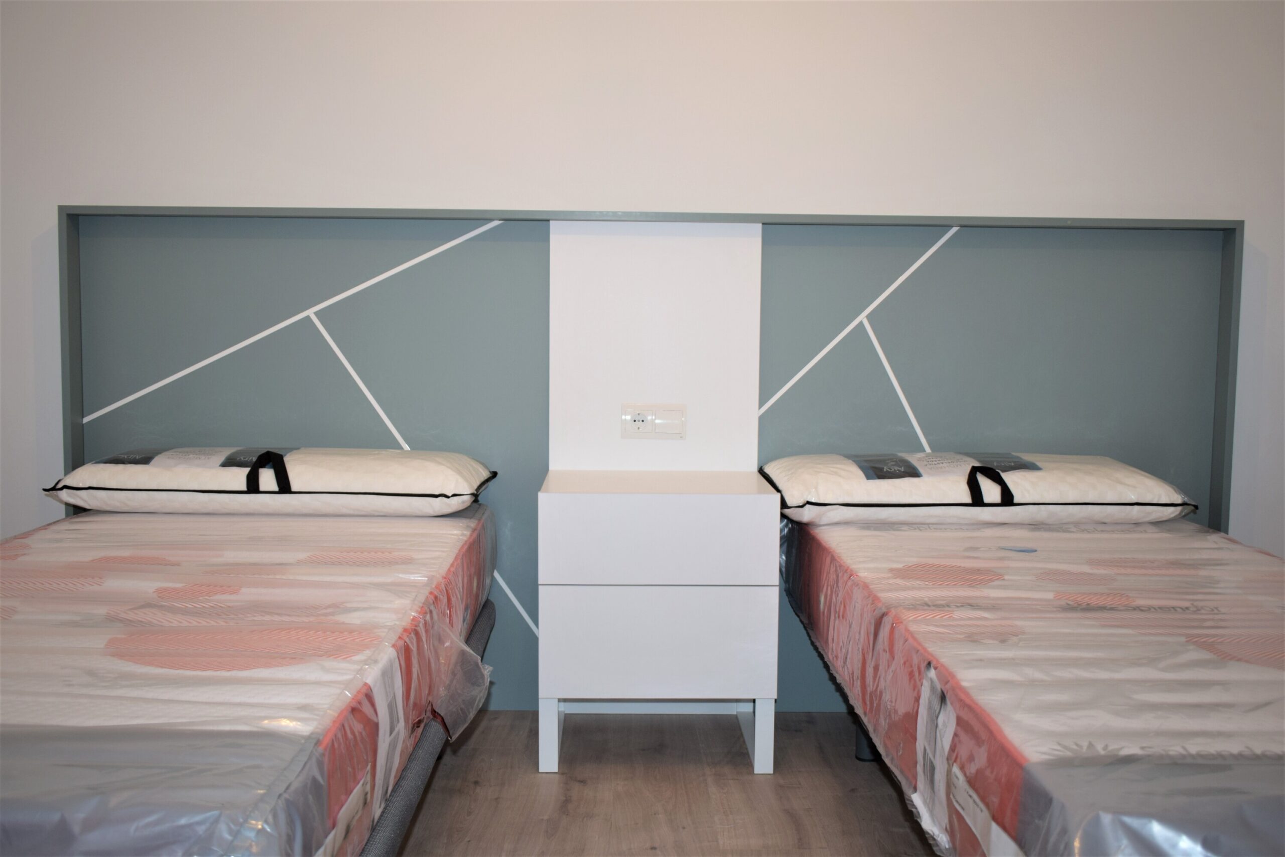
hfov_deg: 55.1
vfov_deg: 38.4
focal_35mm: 34
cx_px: 642
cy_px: 428
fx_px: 1231
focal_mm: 23
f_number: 3.8
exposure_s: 1/60
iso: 400
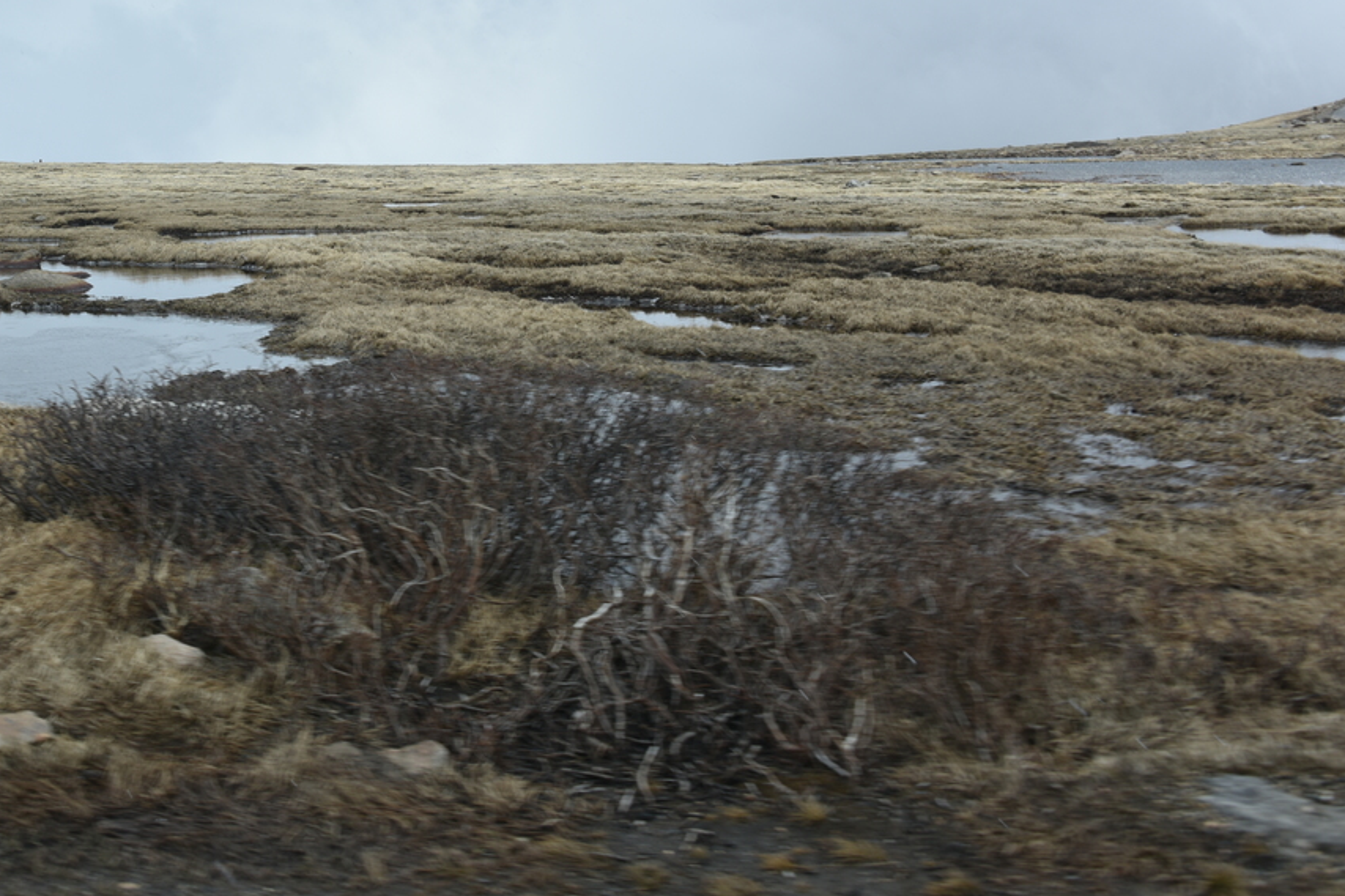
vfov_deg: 31.4
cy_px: 246
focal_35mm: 42
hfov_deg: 45.0
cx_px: 354
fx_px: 1569
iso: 100
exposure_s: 1/320
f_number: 9
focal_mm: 28
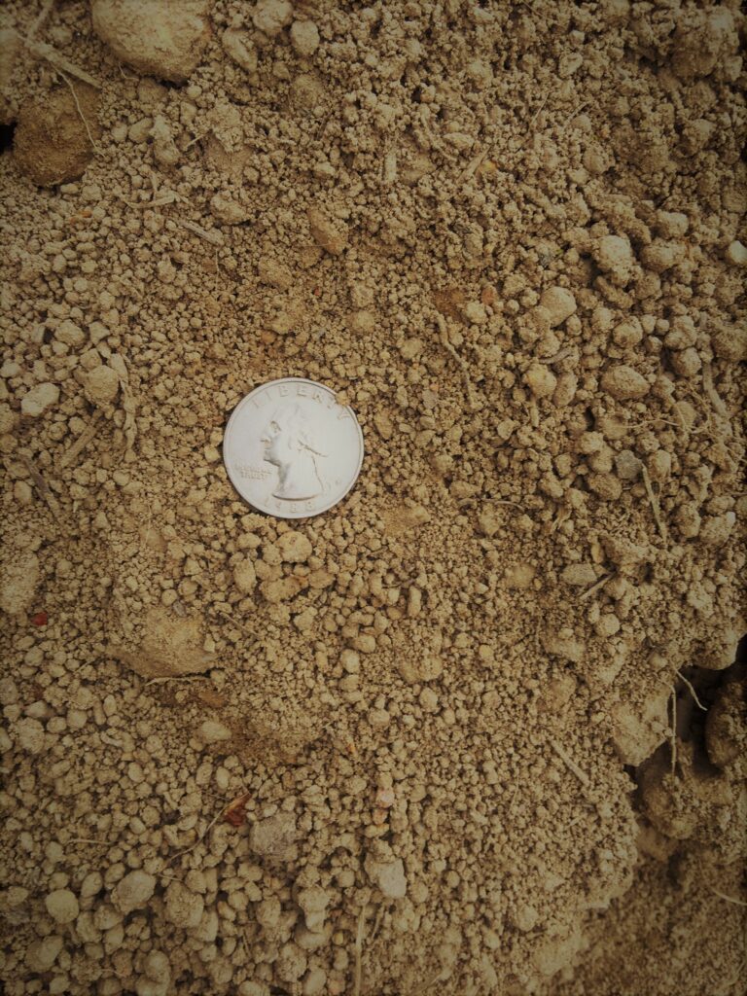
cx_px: 374
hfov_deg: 48.2
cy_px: 498
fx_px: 834
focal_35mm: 29
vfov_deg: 61.7
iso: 25
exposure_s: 1/259
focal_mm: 4.15
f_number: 2.2
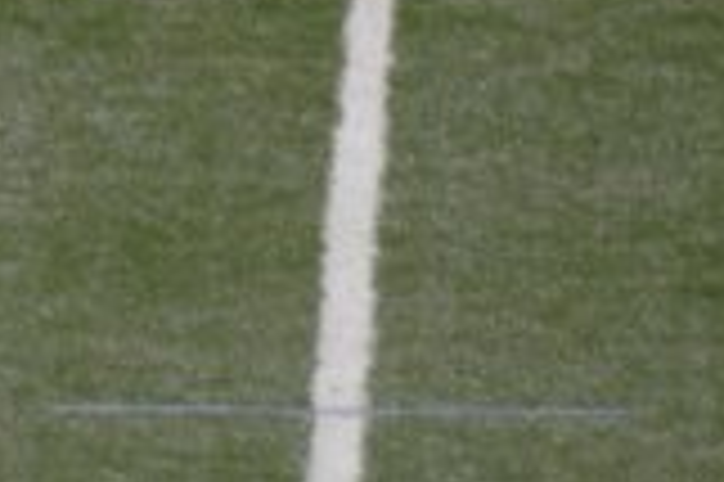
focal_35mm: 1494
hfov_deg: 1.4
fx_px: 30015
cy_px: -527
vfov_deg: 0.9
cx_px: -414
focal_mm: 200
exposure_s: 1/60
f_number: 2.8
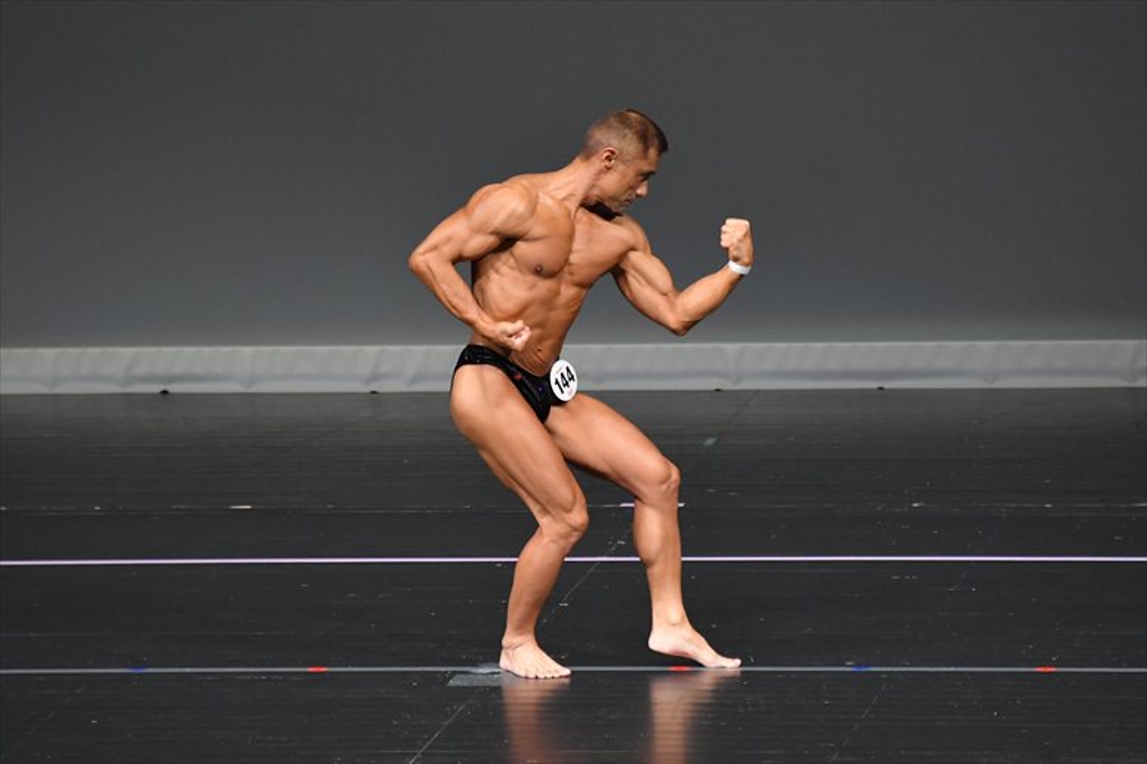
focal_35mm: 375
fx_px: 11942
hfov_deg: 5.5
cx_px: 574
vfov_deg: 3.7
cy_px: 382
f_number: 5.6
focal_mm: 250
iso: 4000
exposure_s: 1/400
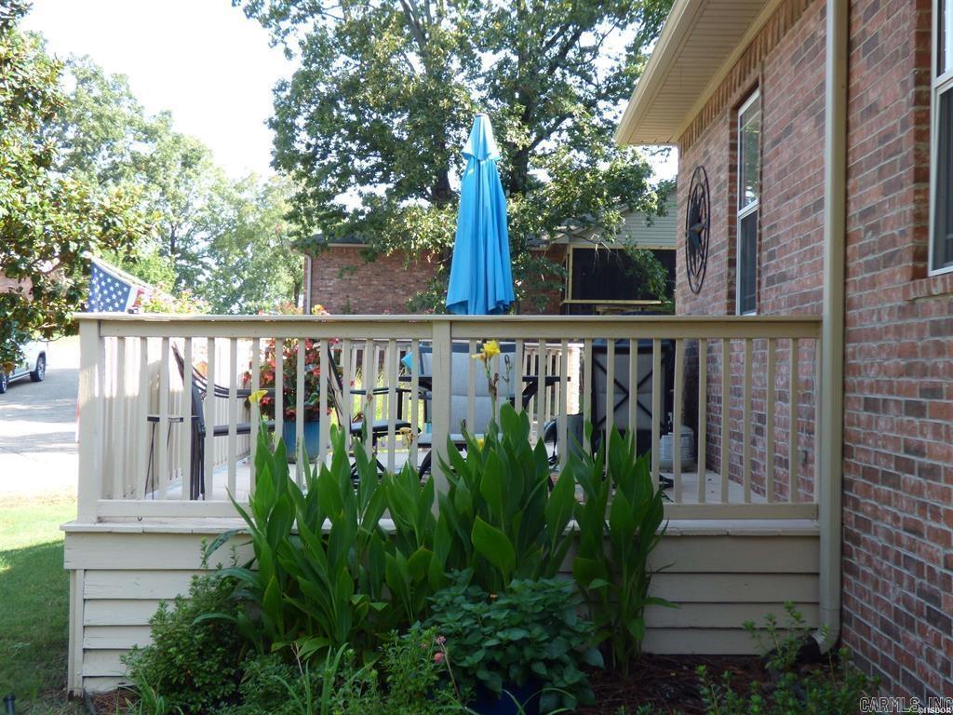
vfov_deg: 36.8
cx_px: 476
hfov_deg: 47.9
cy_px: 358
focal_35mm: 39
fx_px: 1074
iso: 100
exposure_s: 1/100
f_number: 3.5
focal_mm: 6.8
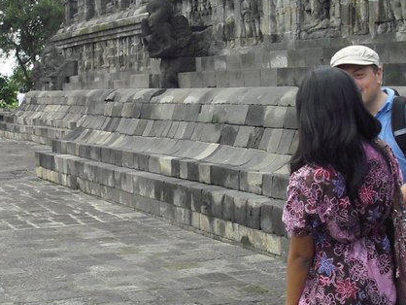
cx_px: 183
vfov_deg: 15.9
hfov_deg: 21.1
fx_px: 1091
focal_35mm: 93
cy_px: 204
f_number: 8
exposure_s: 1/80
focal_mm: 6.2
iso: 100
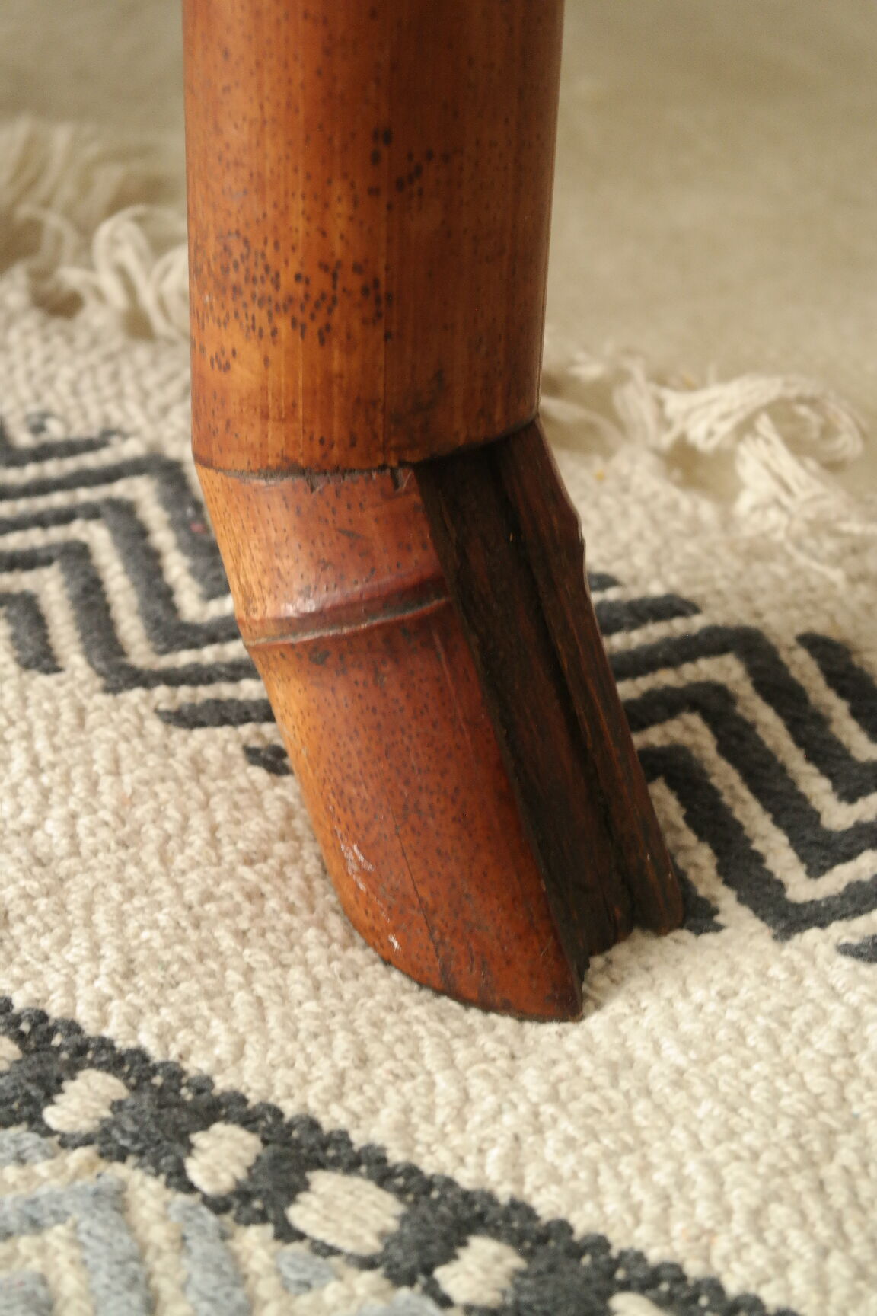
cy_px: 658
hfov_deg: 19.7
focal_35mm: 69
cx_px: 438
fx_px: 2521
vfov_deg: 29.2
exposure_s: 1/50
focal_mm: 45
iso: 1600
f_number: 5.6
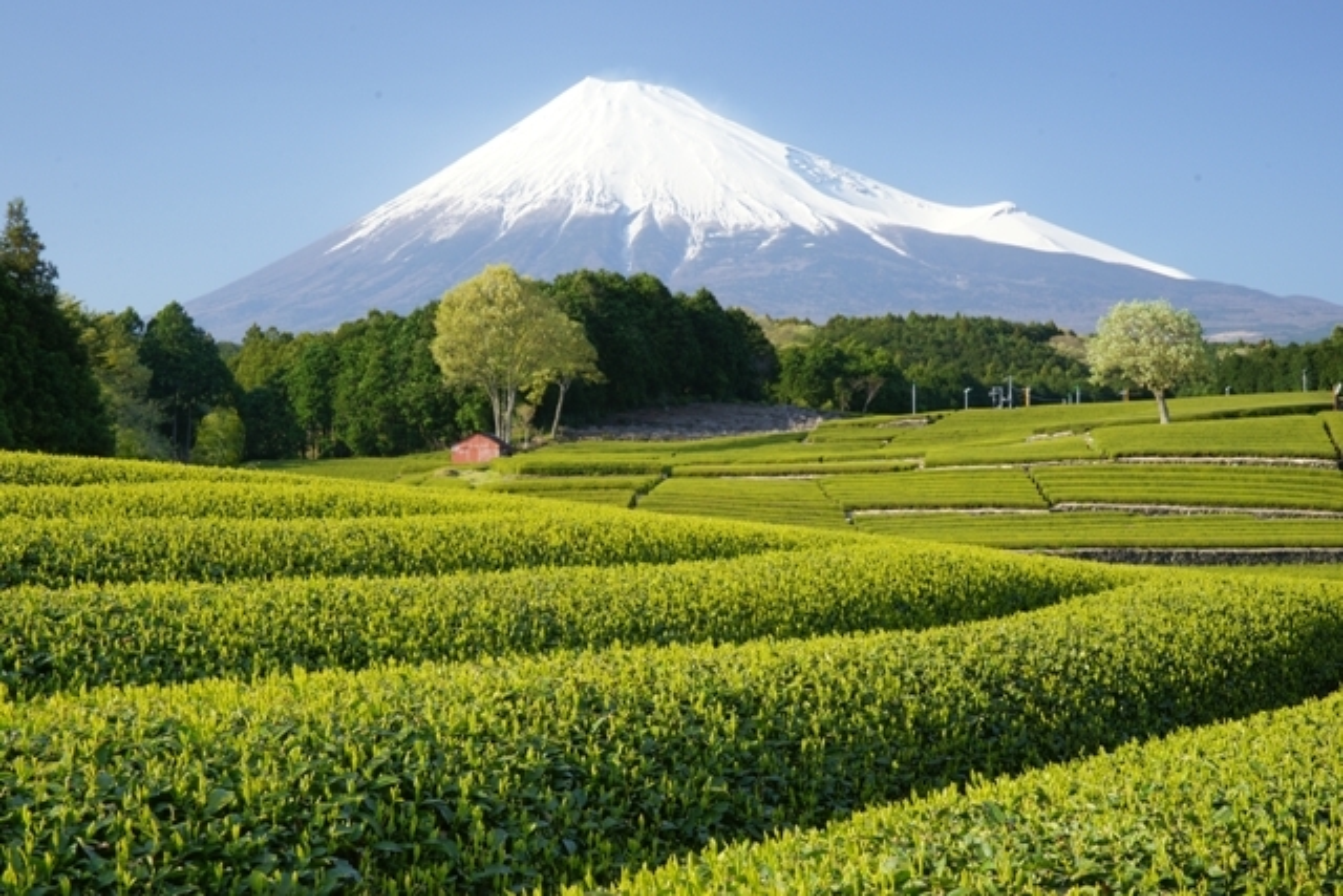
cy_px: 448
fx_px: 2239
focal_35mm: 60
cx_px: 672
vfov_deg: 22.6
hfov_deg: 33.4
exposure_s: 1/8
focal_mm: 60
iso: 100
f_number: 22
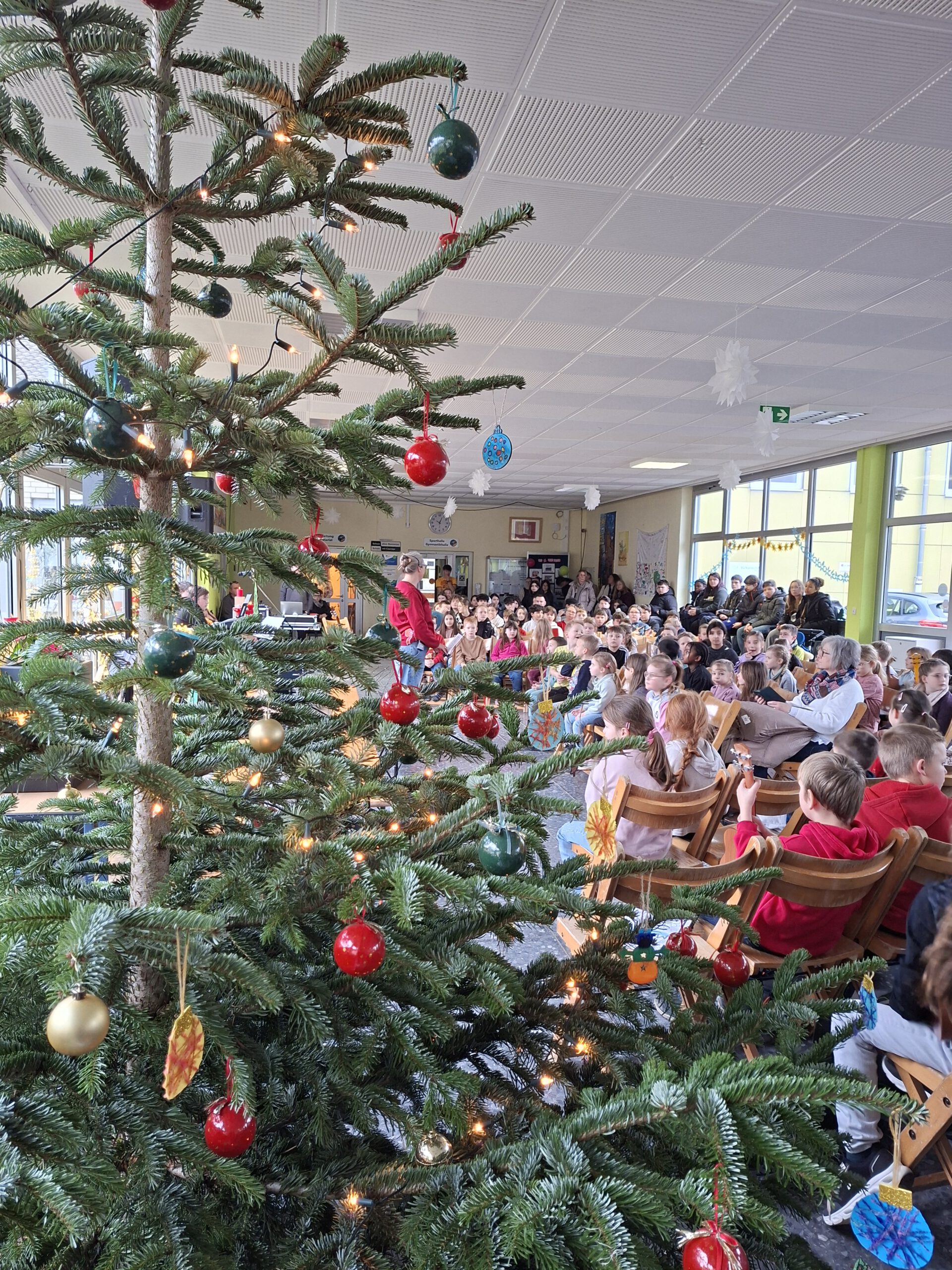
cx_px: 476
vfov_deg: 73.9
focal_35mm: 23
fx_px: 843
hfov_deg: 58.9
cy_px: 635
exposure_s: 1/33
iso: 320
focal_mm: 5.54
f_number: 1.8
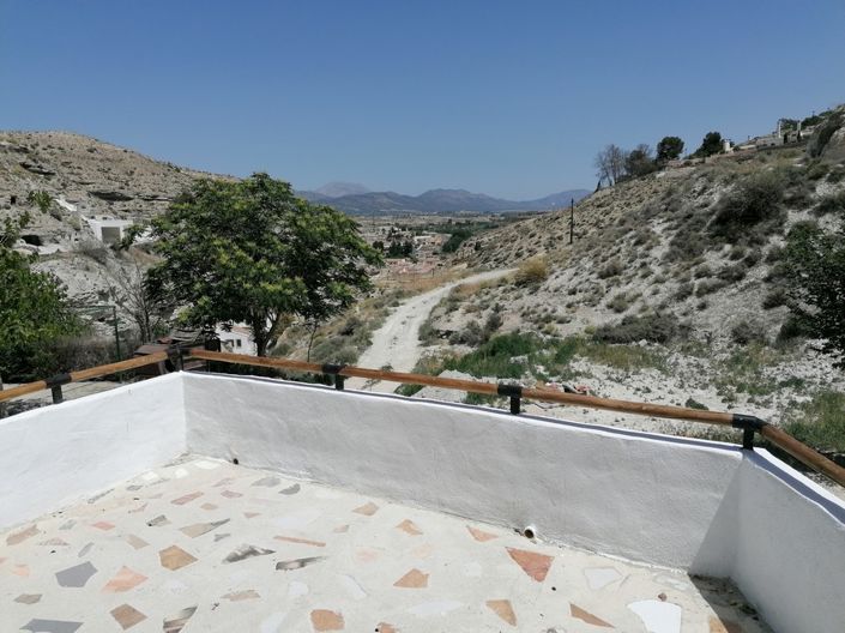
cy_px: 316
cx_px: 422
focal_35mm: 27
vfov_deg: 51.3
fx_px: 659
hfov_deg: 65.3
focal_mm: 4.75
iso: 50
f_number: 1.8
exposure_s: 1/3040
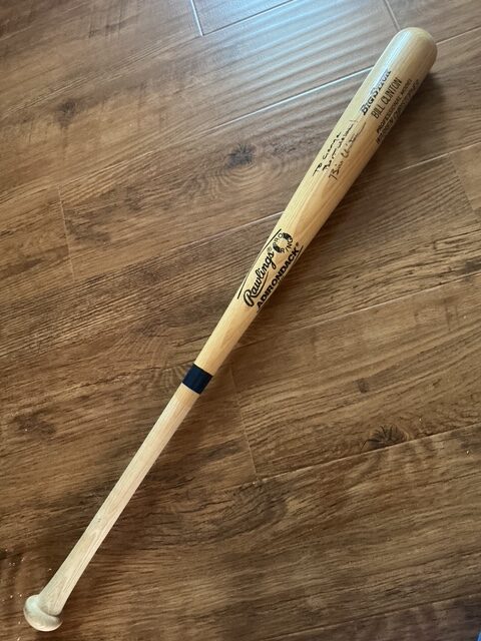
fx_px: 537
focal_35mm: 29
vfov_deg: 61.7
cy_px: 320
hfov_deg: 48.2
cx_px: 240
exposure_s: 1/30
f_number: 1.8
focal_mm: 3
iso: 400
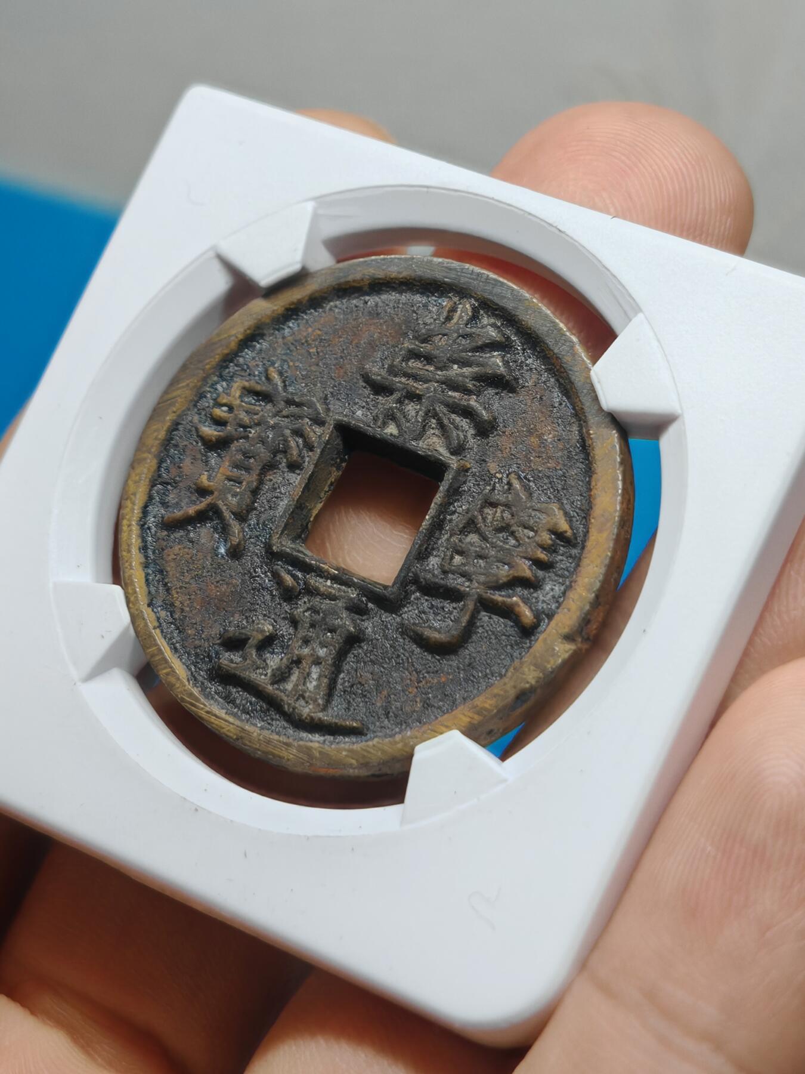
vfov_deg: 20.7
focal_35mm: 95
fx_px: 2946
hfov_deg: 15.6
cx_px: 402
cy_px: 537
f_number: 1.6
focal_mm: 7.62
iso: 50
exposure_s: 1/240
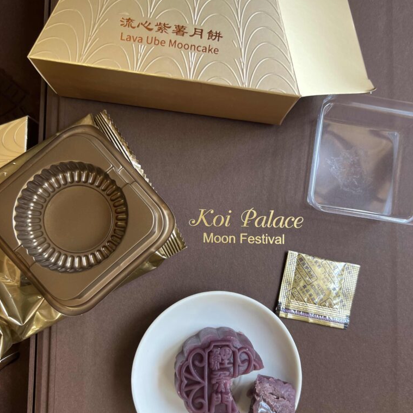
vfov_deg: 52.4
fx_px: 418
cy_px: 227
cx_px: 207
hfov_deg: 52.5
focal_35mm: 31
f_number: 1.5
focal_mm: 5.7
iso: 50
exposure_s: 1/121
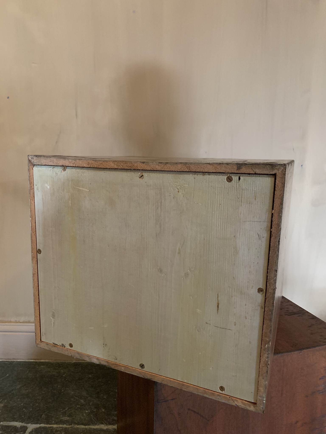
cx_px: 163
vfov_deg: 67.3
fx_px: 326
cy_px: 217
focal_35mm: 26
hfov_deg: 53.1
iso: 500
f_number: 1.8
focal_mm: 4.25
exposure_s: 1/25
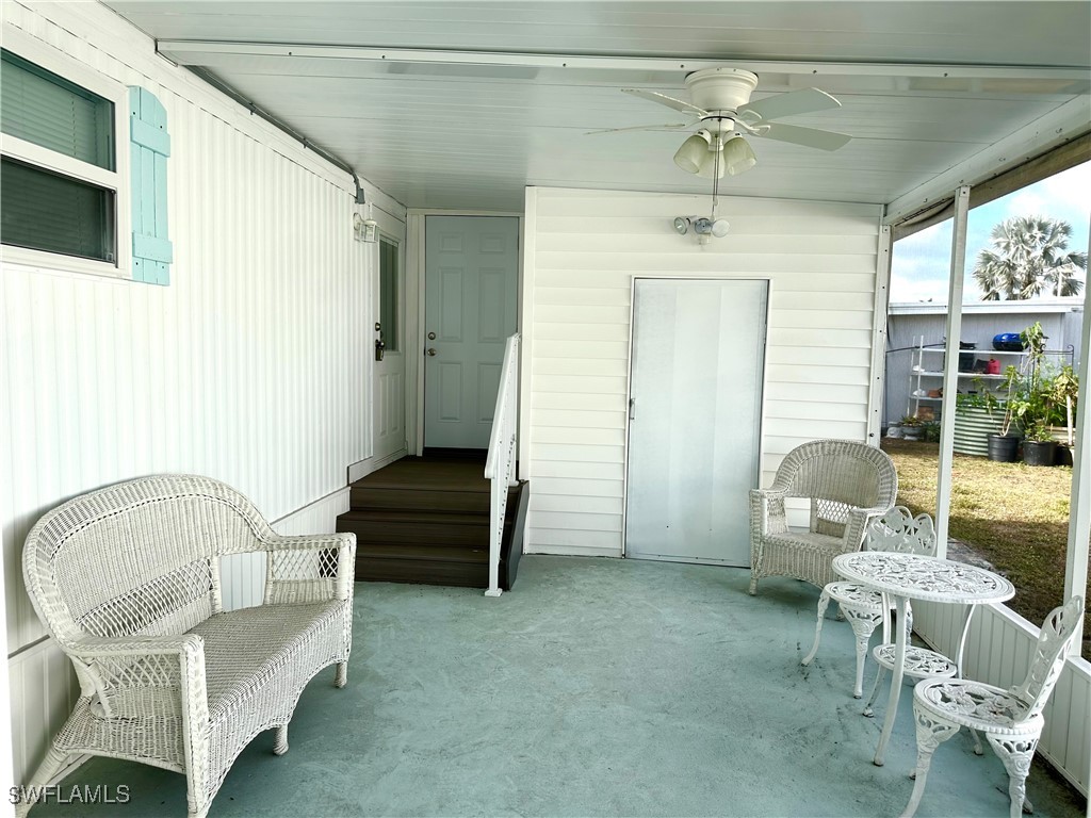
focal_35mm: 24
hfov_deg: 71.6
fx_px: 756
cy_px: 409
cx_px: 546
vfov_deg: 56.8
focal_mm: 6.86
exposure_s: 1/1072
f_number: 1.78
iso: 80
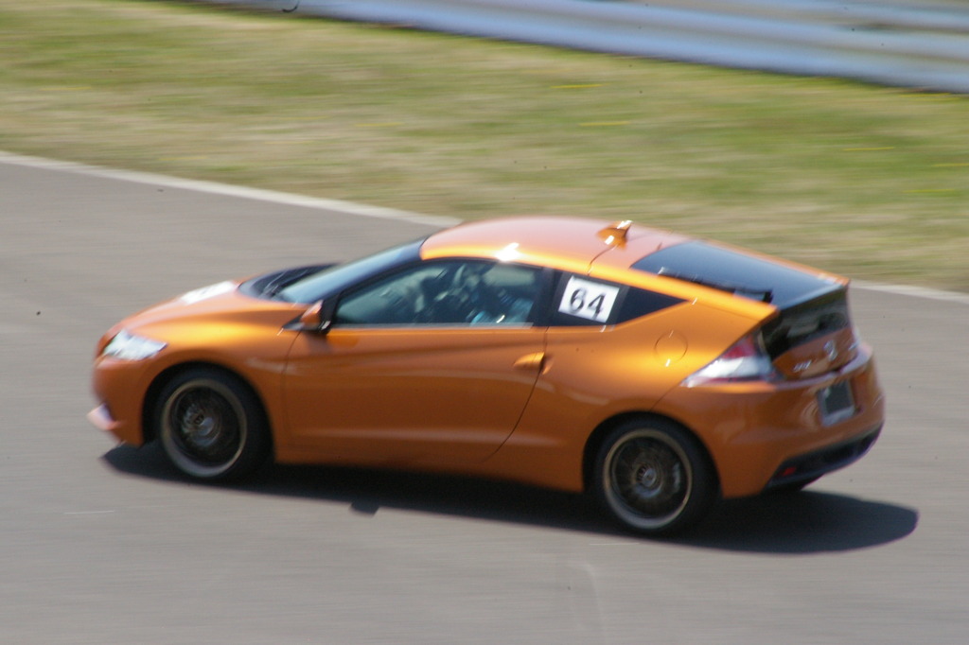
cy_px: 322
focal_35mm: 375
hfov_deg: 5.5
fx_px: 10090
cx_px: 484
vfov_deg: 3.7
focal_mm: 250
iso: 800
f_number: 38
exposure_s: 1/60
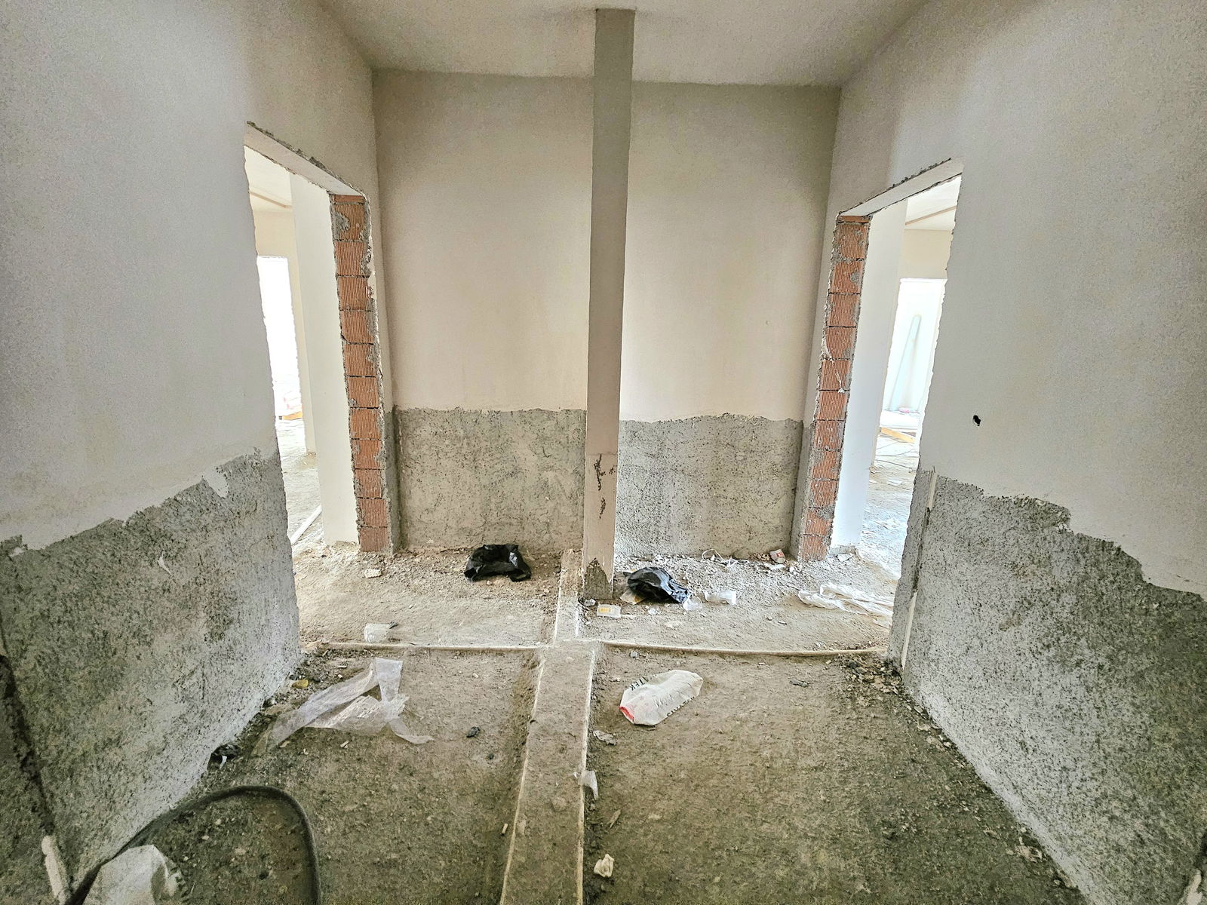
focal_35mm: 13
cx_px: 604
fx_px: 453
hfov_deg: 106.2
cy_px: 452
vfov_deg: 89.9
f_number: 2.2
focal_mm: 2.2
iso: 800
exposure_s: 1/25.1
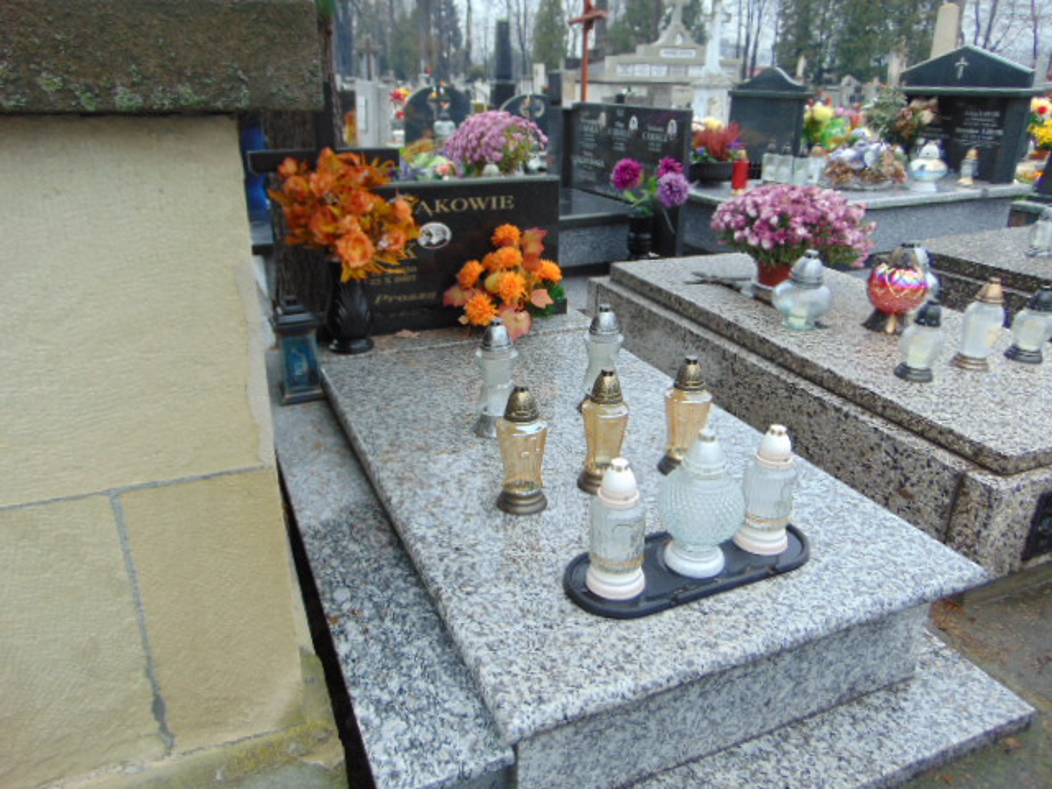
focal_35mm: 25
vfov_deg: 54.9
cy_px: 394
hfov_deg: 69.4
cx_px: 526
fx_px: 760
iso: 80
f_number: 3
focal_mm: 4.5
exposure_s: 1/125
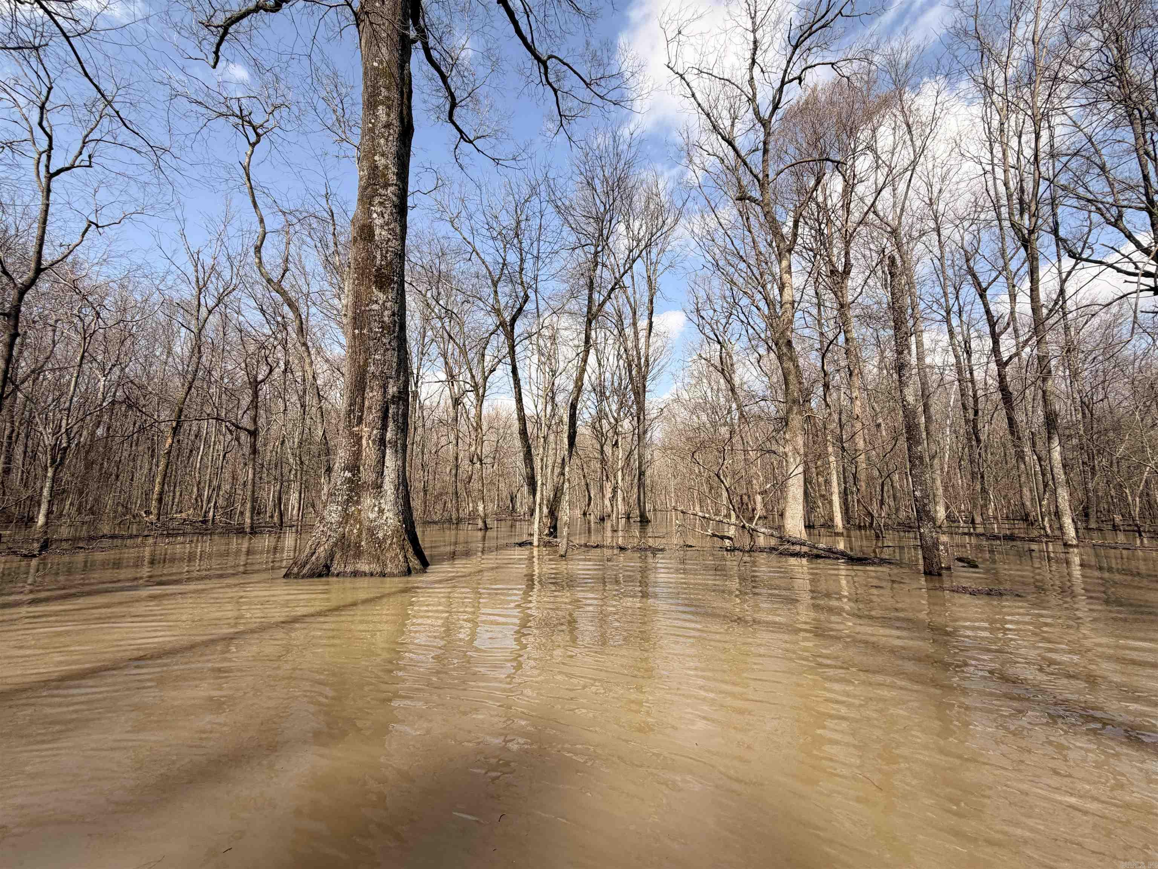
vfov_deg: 85.7
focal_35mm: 14
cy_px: 434
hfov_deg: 102.1
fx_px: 468
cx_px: 579
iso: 32
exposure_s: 1/770
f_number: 2.2
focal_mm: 2.22
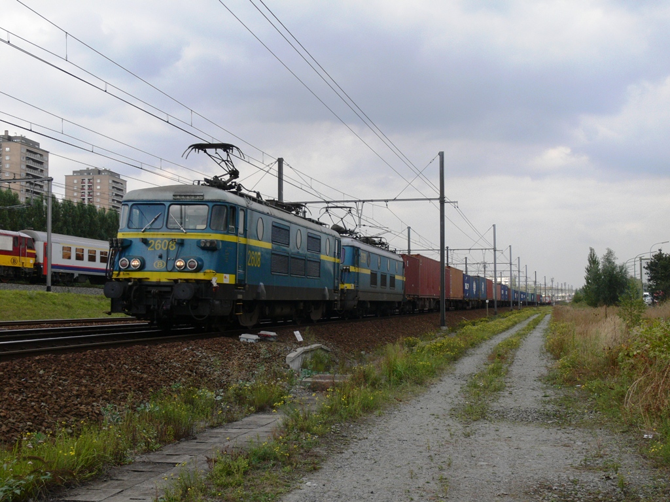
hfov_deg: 38.9
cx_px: 335
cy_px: 251
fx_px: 948
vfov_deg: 29.7
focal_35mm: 49
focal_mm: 10.3
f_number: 4
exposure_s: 1/640
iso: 100
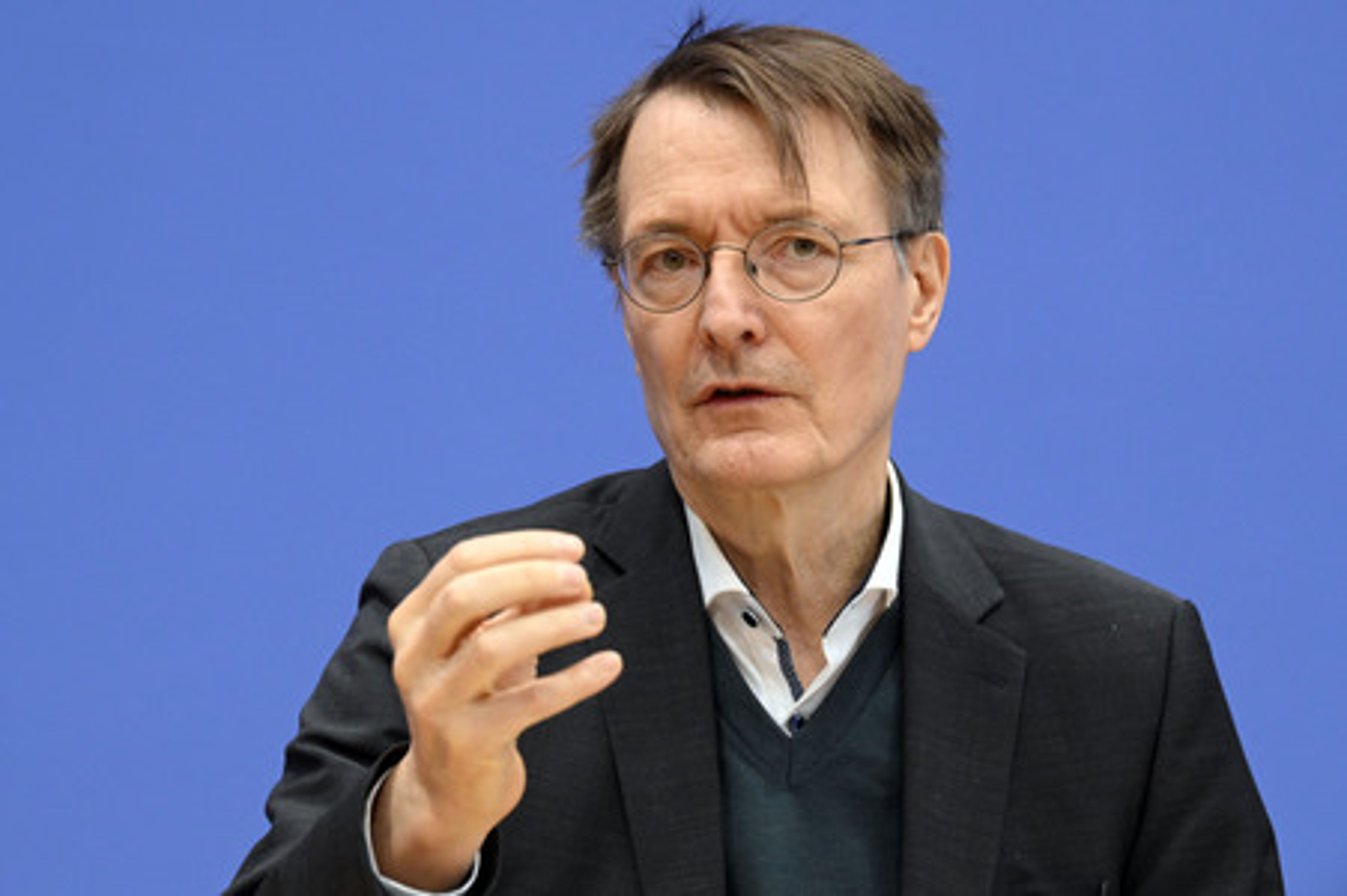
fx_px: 4860
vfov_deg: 10.5
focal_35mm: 130
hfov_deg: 15.8
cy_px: 448
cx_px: 674
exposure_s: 1/500
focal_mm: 130
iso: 5000
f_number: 5.6
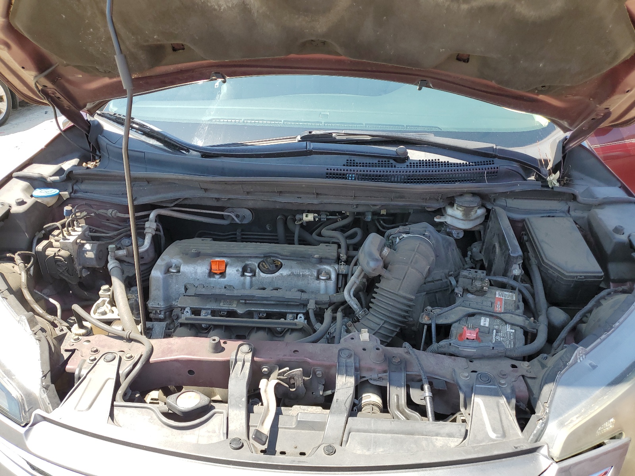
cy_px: 238
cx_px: 318
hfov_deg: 67.3
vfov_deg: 53.1
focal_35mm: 26
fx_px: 477
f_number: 1.5
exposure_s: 1/625
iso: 50
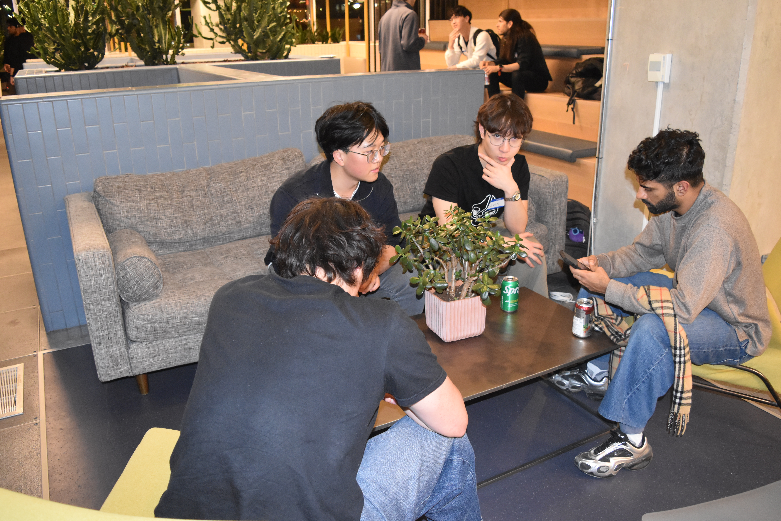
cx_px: 386
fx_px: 607
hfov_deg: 65.5
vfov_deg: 46.4
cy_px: 252
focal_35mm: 28
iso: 2500
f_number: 3.5
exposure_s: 1/60
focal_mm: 18
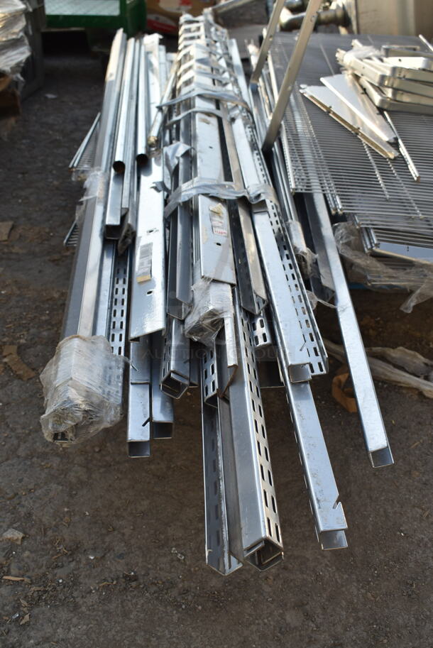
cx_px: 216
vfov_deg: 49.5
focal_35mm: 39
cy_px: 324
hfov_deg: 34.3
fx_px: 703
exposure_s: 1/200
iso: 100
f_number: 7.1
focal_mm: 26
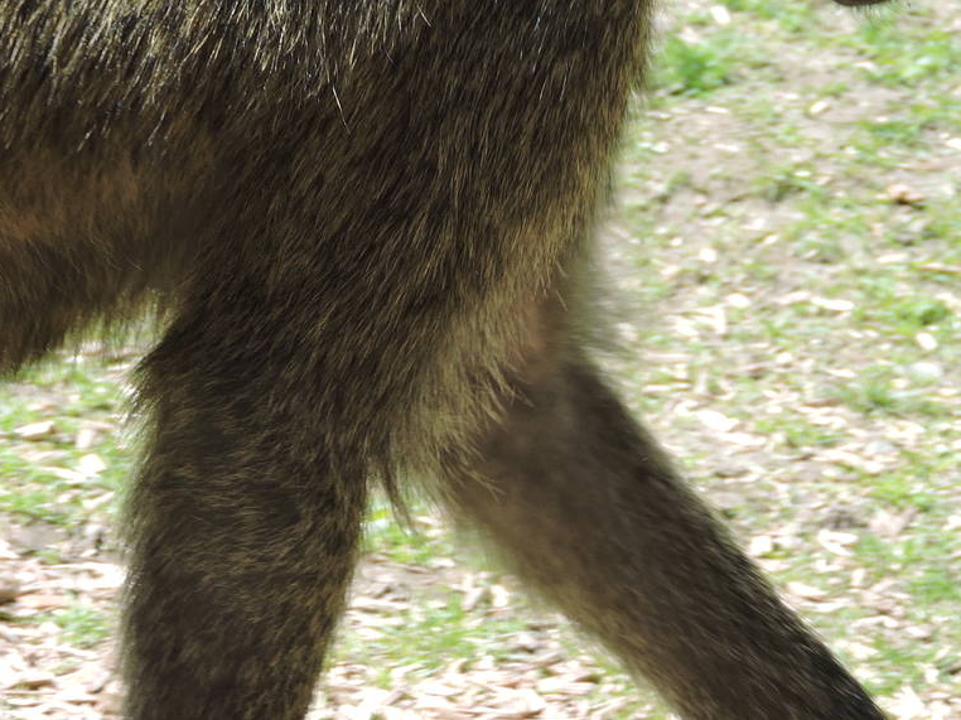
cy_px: -32
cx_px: 204
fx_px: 9908
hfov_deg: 5.5
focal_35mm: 357
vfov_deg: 4.2
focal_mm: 30.3
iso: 100
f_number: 4.5
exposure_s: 1/200
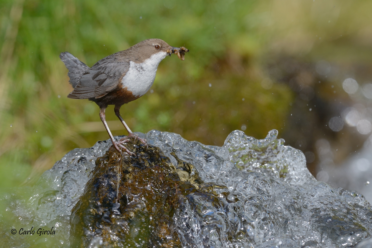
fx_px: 6198
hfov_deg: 3.4
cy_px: 124
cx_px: 186
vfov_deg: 2.3
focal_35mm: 600
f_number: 8
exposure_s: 1/1250
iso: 1600
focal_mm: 600
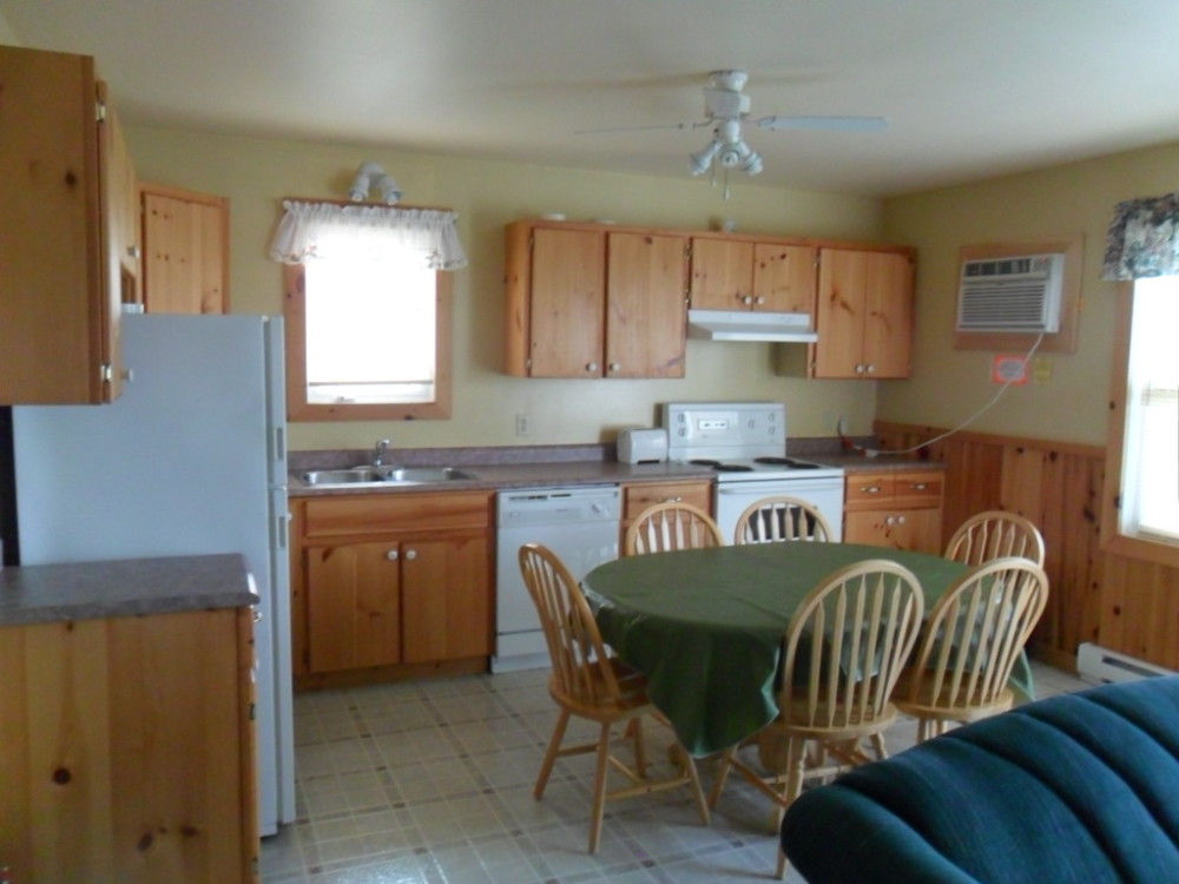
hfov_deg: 65.3
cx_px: 590
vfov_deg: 51.4
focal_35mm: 27
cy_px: 442
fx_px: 920
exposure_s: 1/30
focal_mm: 4.9
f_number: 3.5
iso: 400
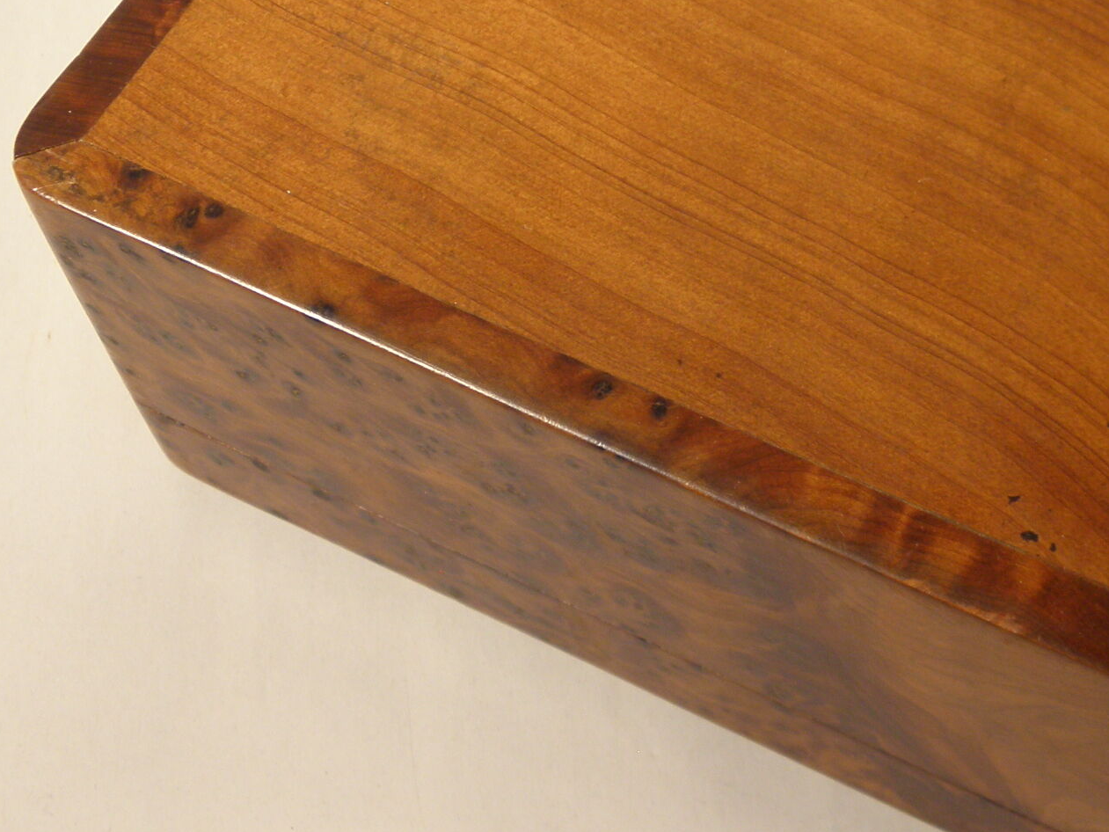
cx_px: 826
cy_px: 201
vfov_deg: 21.1
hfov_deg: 27.8
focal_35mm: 69
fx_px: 2211
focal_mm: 6.2
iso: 100
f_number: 3.7
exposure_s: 1/40
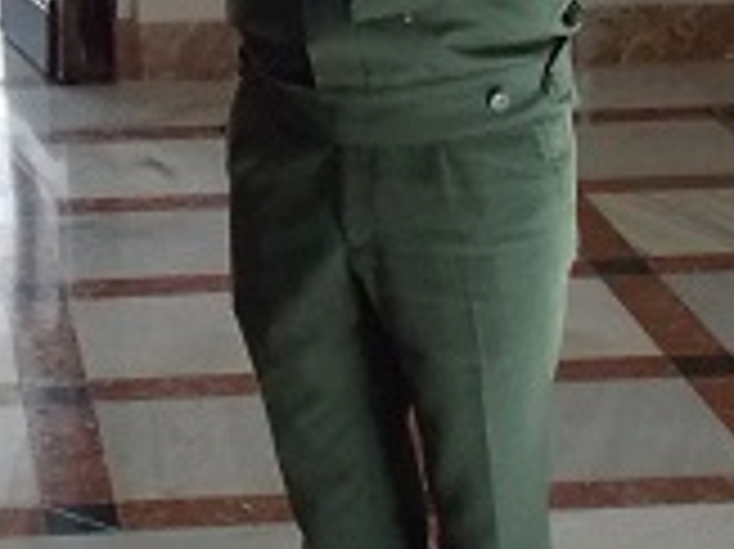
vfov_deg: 11.0
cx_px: 11
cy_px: -27
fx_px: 2818
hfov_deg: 14.6
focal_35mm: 133
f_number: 3.5
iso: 400
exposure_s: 1/250
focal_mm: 6.6
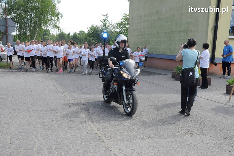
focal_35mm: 42
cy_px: 78
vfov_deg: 31.8
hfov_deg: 46.4
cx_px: 117
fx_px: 273
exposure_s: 1/400
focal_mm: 28
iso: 800
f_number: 10
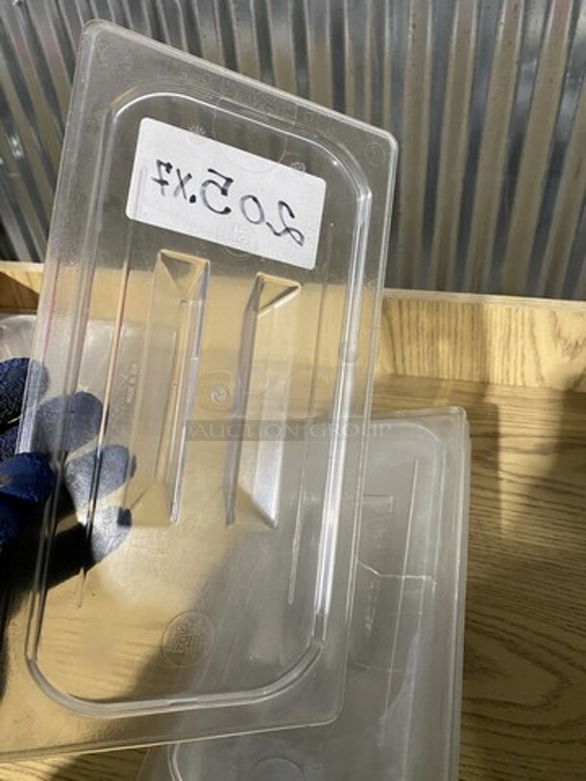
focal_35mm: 26
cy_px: 390
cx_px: 293
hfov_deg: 53.1
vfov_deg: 67.3
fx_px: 587
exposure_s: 1/60
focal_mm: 4.25
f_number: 1.8
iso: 400
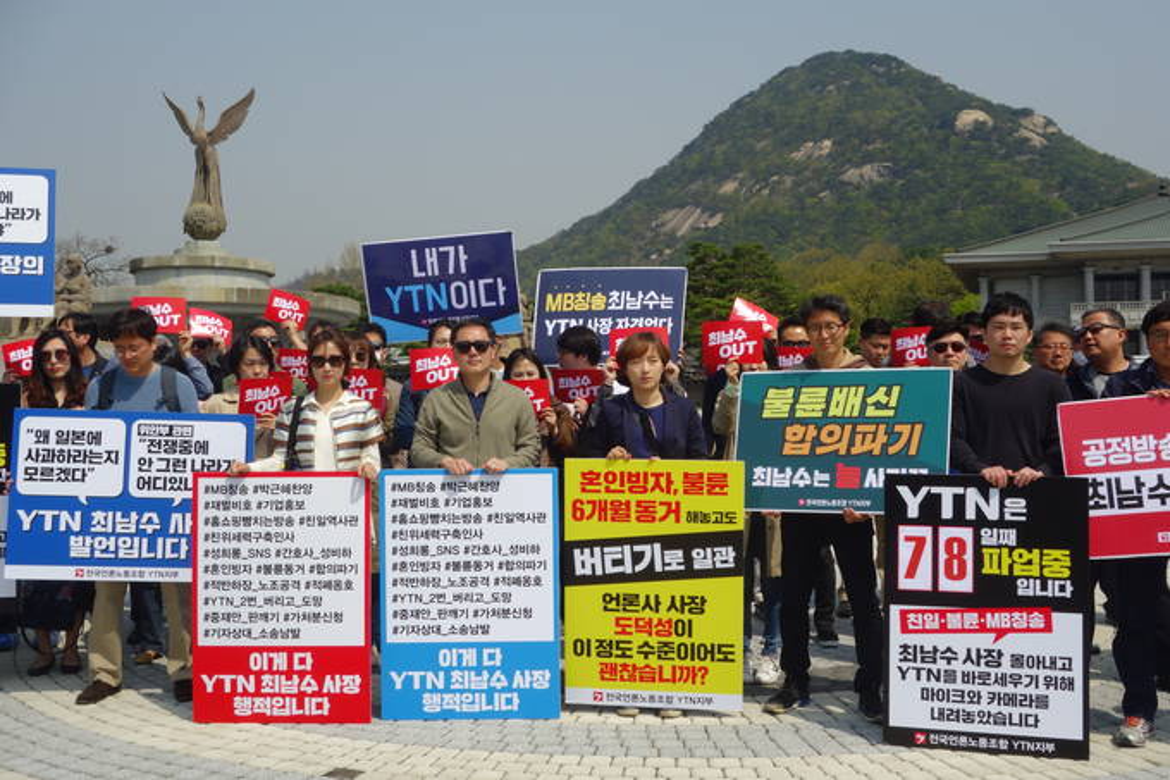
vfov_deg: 32.6
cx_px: 585
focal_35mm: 41
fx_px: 1332
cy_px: 390
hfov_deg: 47.4
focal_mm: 15.28
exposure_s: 1/200
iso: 125
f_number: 10
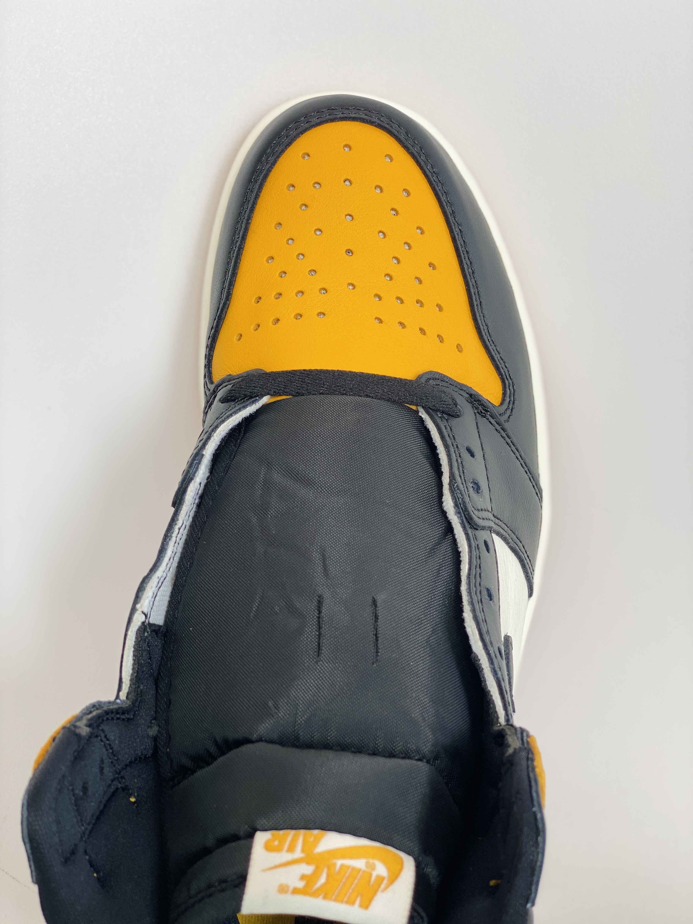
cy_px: 462
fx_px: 1388
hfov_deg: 28.0
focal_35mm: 52
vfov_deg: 36.8
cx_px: 346
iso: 32
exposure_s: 1/100
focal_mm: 6
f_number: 2
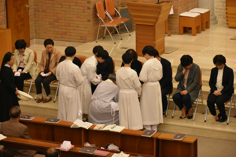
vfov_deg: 10.2
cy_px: 78
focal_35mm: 135
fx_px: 885
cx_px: 118
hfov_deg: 15.2
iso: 3200
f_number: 5.3
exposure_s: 1/60
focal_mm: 90
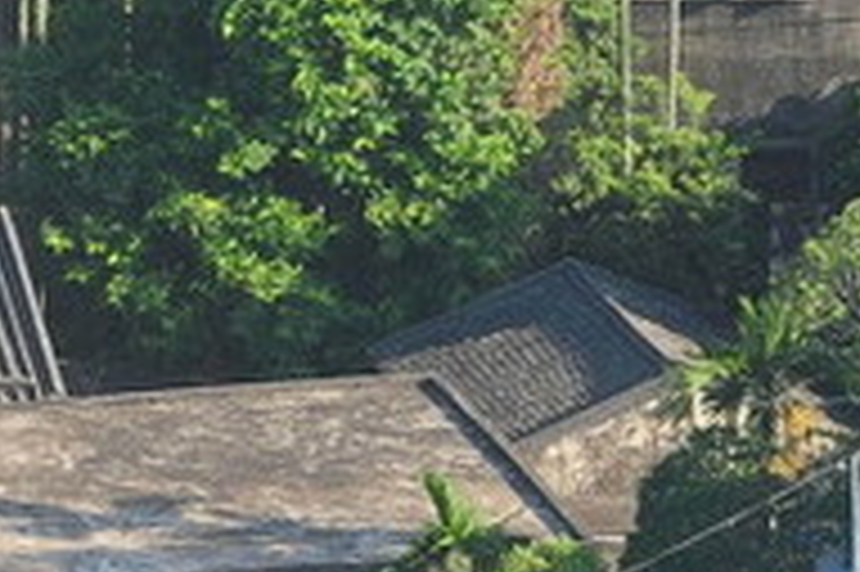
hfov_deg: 2.4
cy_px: -372
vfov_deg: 1.6
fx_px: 20288
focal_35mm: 850
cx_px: 720
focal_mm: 135
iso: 200
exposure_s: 1/250
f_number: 6.3
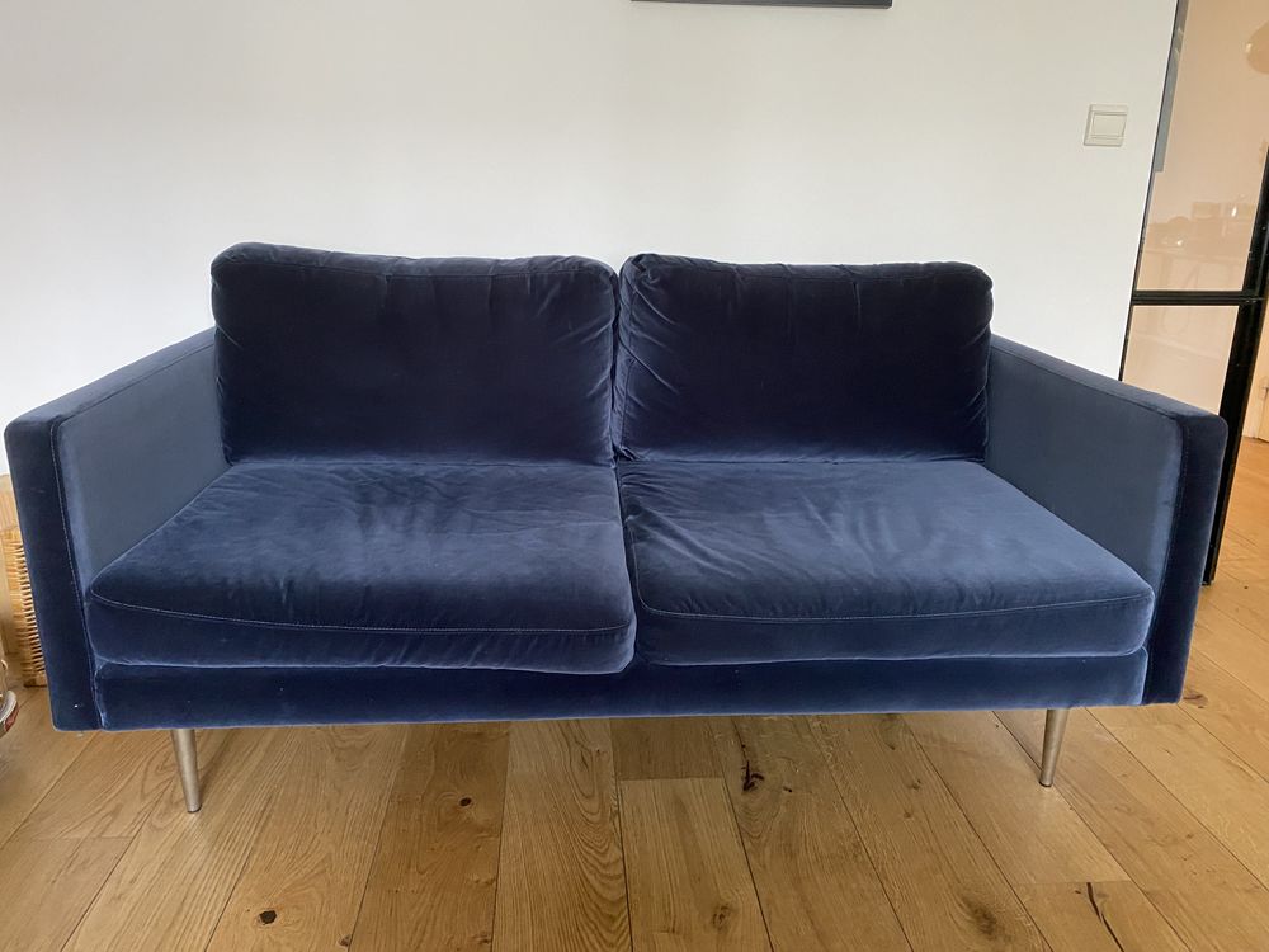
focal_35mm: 26
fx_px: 953
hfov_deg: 67.3
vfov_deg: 53.1
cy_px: 476
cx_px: 634
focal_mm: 4.25
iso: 400
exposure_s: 1/50
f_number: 1.8
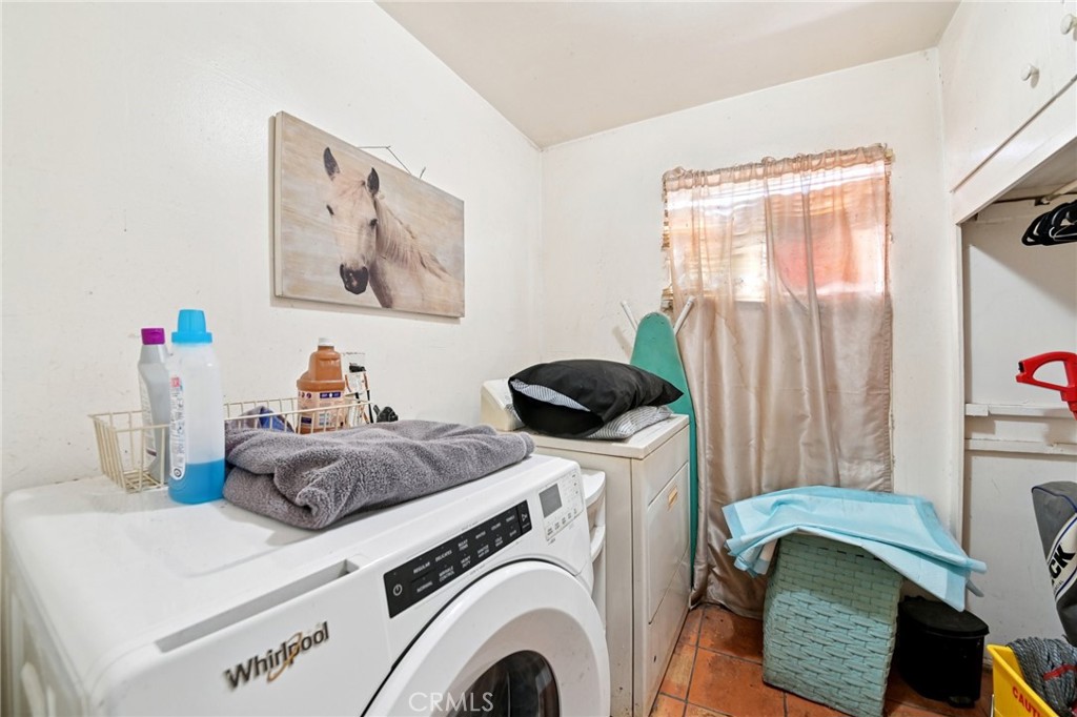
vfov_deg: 85.4
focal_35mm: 13
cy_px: 358
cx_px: 538
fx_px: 389
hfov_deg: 108.3
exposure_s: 1/1.67
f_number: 8
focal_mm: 13
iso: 400
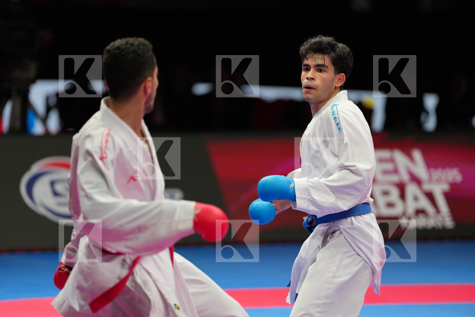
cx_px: 238
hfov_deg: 10.3
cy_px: 158
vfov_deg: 6.9
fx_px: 2638
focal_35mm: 200
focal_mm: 200
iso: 800
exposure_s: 1/1000
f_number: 2.8
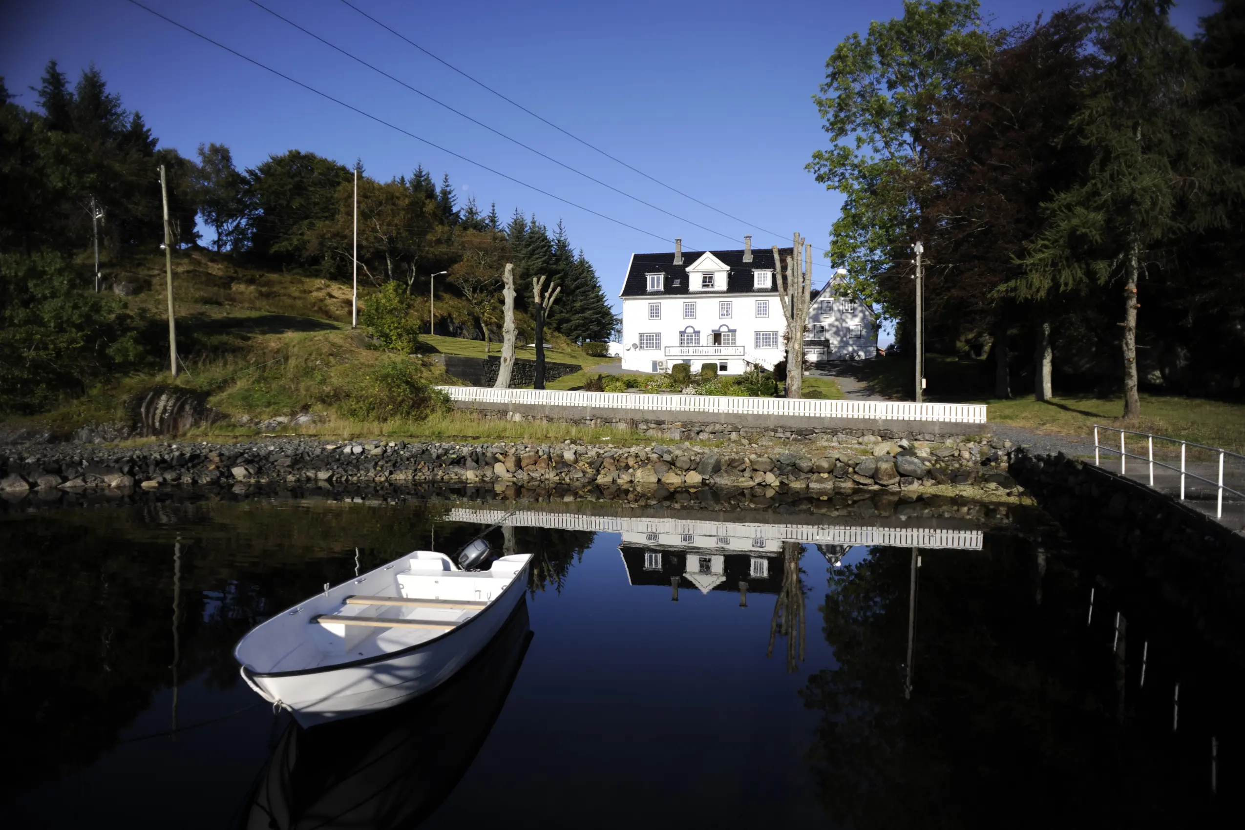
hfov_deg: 84.0
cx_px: 622
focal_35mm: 20
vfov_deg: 61.9
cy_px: 415
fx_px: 692
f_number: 2.8
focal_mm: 20
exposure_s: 1/4000
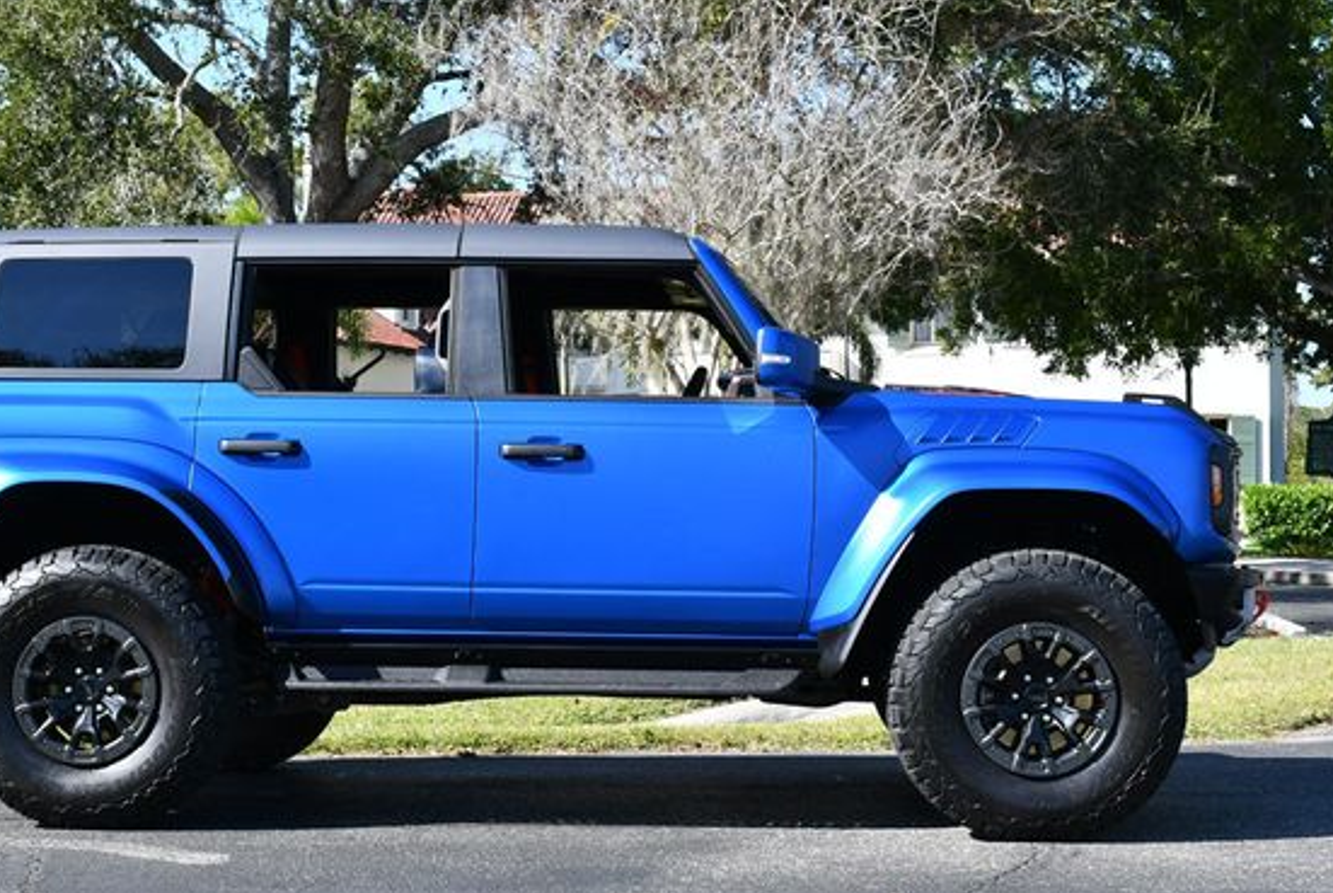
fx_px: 2410
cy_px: 382
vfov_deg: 21.0
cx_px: 566
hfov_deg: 30.9
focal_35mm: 65
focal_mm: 28
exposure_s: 1/250
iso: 180
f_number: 8
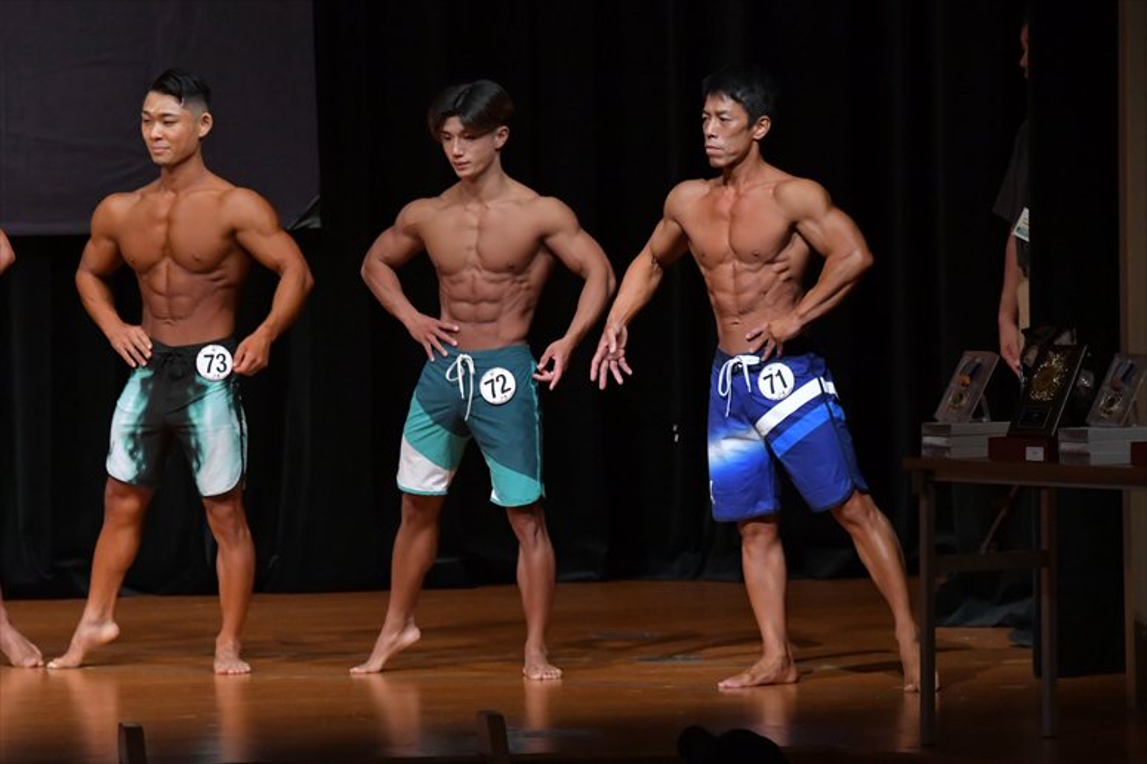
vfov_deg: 5.1
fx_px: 8598
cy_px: 382
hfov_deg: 7.6
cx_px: 574
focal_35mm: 270
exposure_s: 1/400
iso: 5000
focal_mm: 180
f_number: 5.6
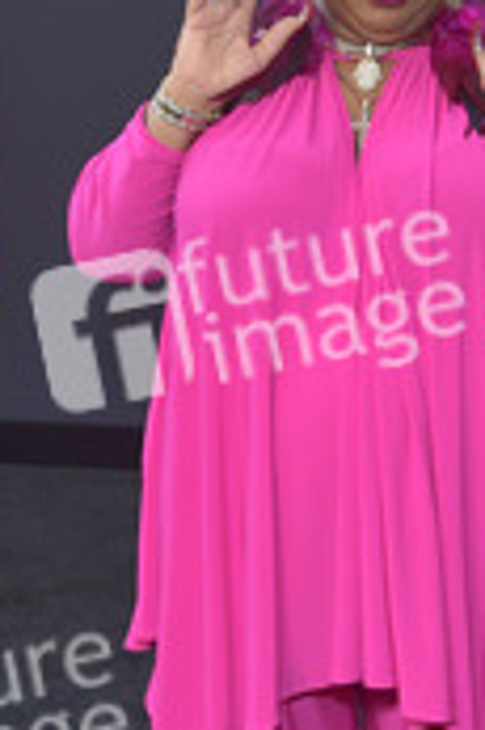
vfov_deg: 23.0
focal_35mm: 88
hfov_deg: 15.4
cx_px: 373
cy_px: 523
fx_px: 1782
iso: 640
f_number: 6.3
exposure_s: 1/250
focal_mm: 38
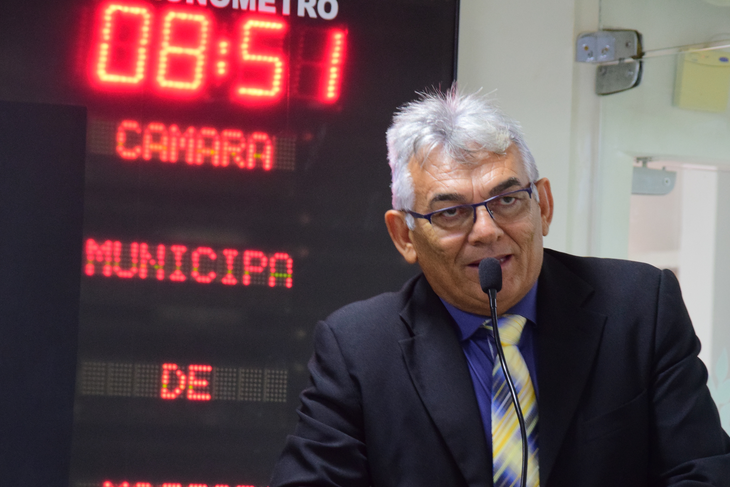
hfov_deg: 9.3
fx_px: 4481
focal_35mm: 221
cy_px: 295
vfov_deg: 6.2
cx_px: 431
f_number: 5.6
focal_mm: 110
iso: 1600
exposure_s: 1/60
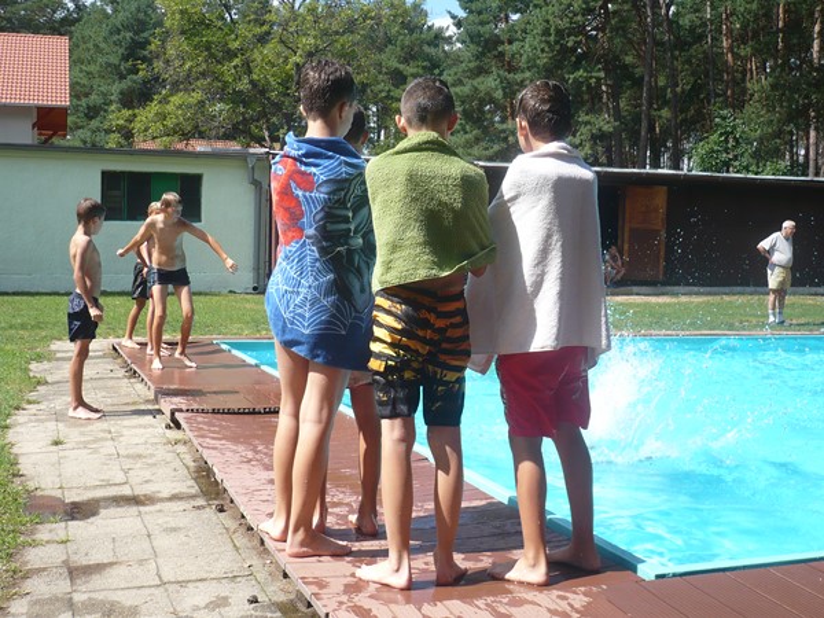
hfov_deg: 42.1
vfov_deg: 32.2
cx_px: 412
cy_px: 309
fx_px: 1071
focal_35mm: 45
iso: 100
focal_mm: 7.5
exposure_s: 1/640
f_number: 3.2
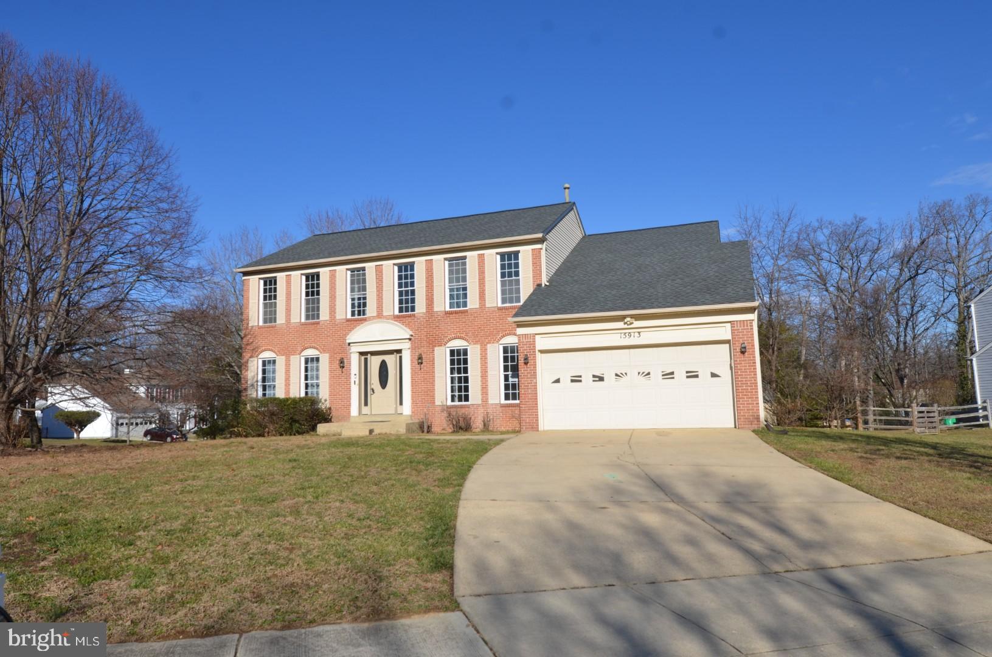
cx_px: 496
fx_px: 660
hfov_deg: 73.9
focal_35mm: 24
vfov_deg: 52.9
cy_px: 328
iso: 100
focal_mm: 16
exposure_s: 1/320
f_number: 9
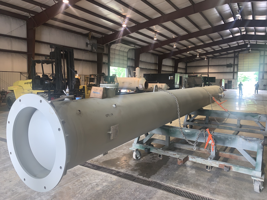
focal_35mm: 26
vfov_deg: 53.1
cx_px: 134
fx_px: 201
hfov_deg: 67.3
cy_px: 100
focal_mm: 4.25
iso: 25
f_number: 1.8
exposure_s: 1/20
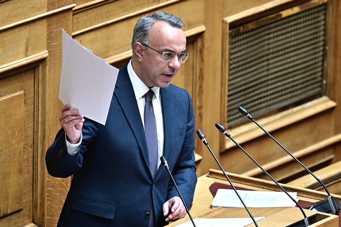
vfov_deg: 4.6
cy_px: 114
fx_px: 2842
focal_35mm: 300
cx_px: 170
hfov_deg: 6.9
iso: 1600
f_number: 2.8
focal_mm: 200
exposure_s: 1/640
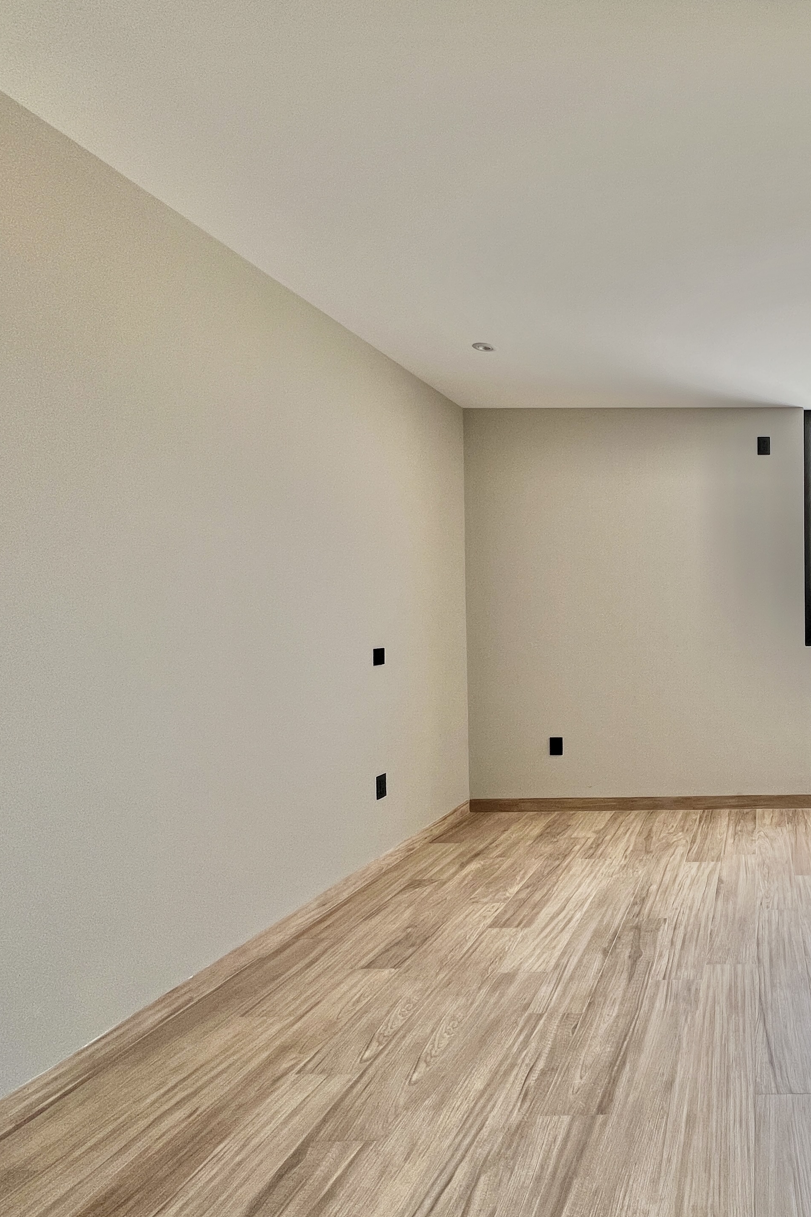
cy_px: 633
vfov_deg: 86.9
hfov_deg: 53.9
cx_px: 768
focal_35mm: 19
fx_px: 642
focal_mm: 1.57
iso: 32
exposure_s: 1/372
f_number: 1.8
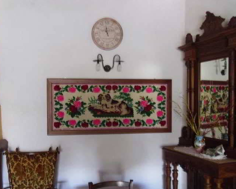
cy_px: 110
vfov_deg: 39.1
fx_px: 265
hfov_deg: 47.8
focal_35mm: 38
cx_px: 103
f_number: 3.3
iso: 400
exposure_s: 1/5
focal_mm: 5.6
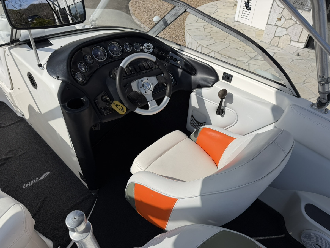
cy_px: 124
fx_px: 229
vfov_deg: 56.8
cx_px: 165
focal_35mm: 24
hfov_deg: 71.6
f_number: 1.78
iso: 80
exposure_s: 1/9091
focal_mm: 6.76
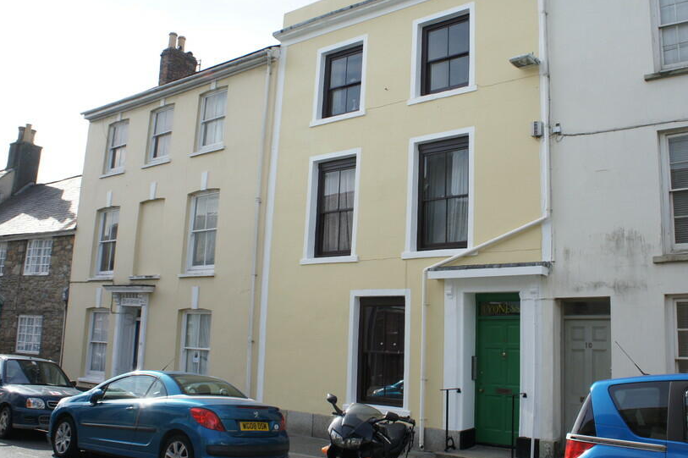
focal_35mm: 34
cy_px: 204
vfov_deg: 38.8
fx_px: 649
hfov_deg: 55.5
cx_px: 404
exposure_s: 1/320
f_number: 7.1
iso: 200
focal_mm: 18
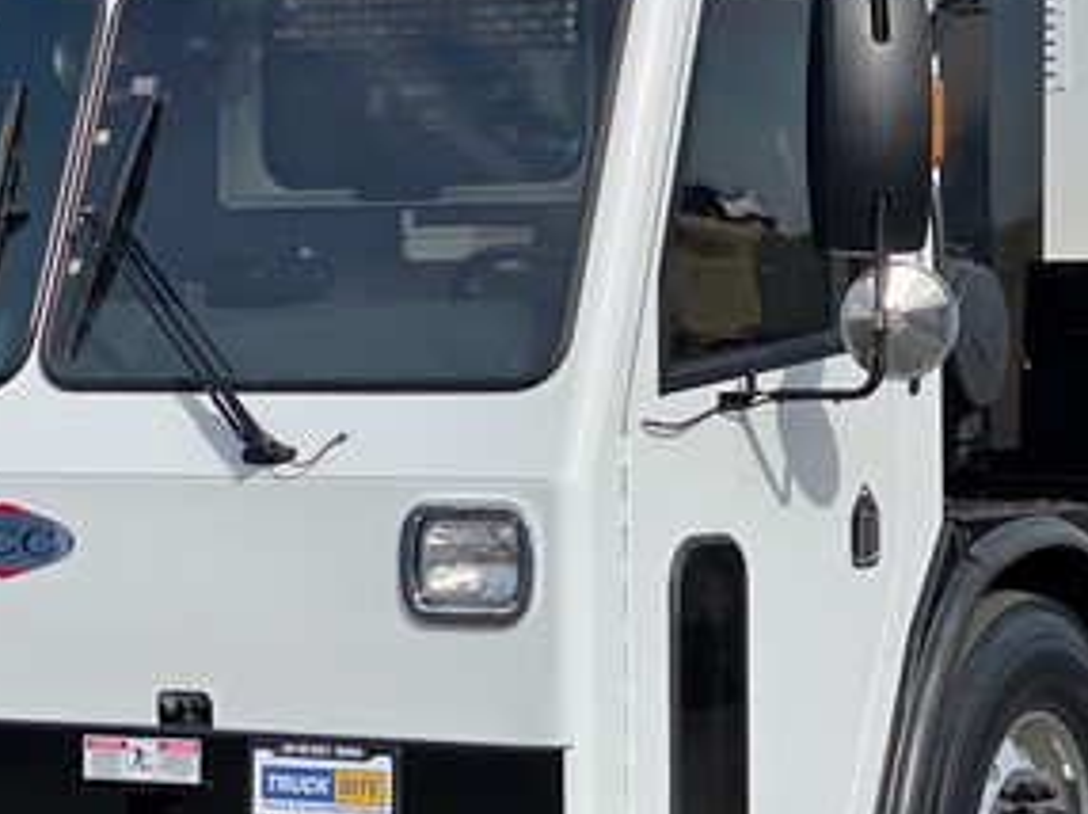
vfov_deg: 10.4
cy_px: 204
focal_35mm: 142
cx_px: 723
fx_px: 4459
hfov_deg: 13.9
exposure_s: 1/2660
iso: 20
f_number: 2
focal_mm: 6
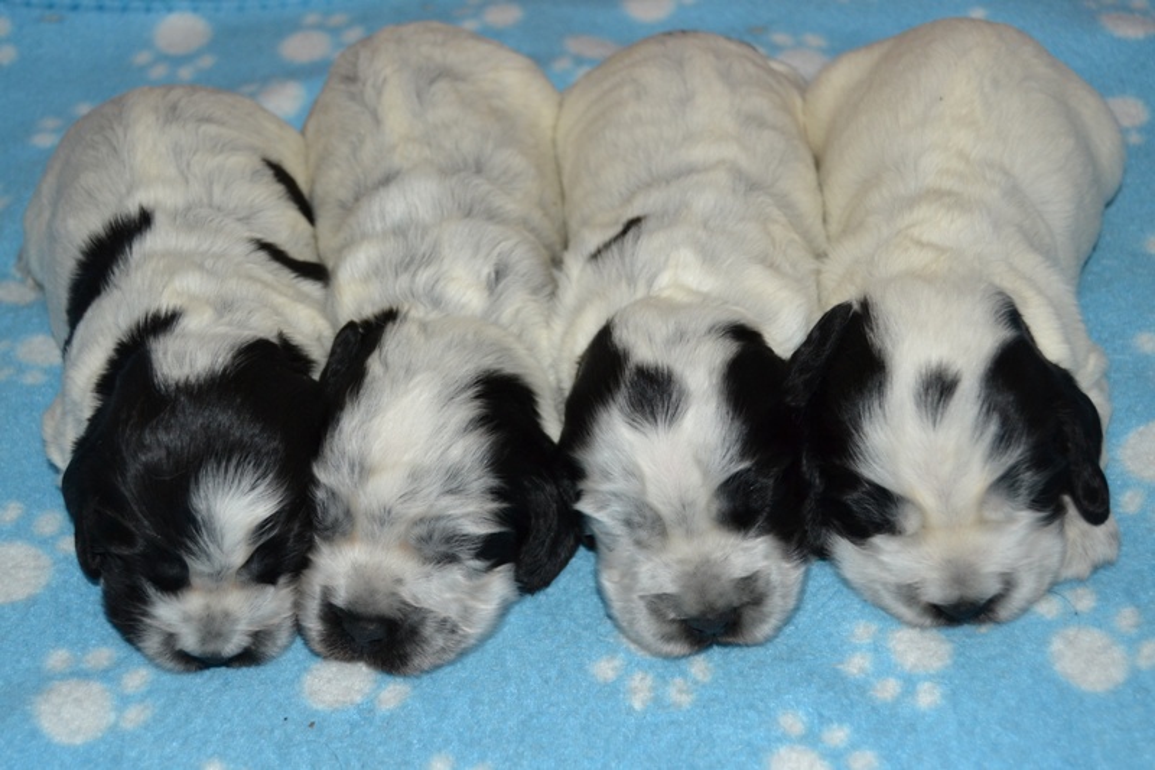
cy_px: 385
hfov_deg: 37.9
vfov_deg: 25.7
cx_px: 578
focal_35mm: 52
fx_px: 1684
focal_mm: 35
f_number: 4.5
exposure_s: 1/60
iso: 1000
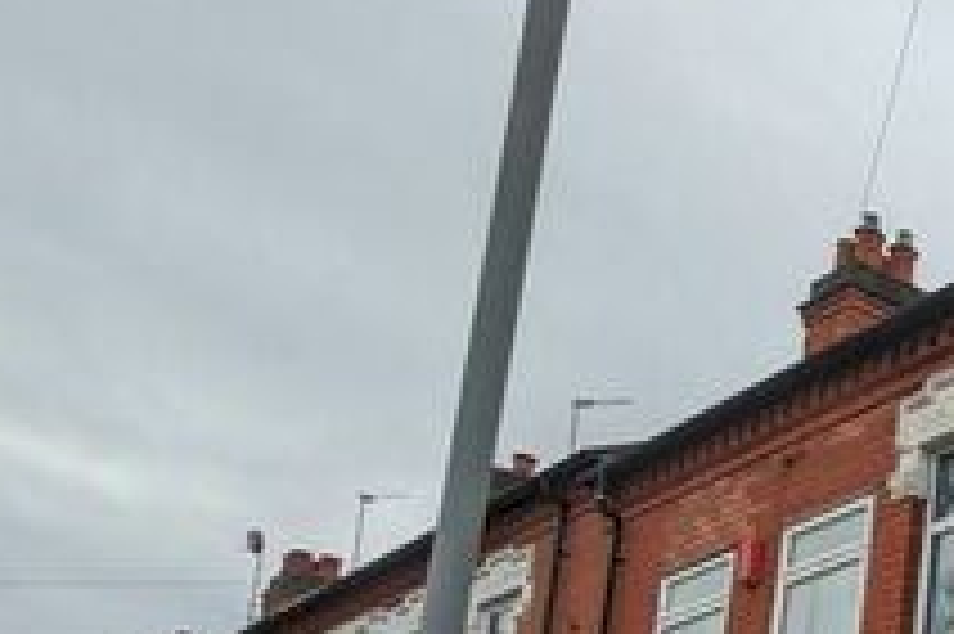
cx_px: 1534
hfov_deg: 24.8
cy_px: 762
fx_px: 1456
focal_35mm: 55
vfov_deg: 22.6
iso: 36
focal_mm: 2.22
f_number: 2.2
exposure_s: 1/347
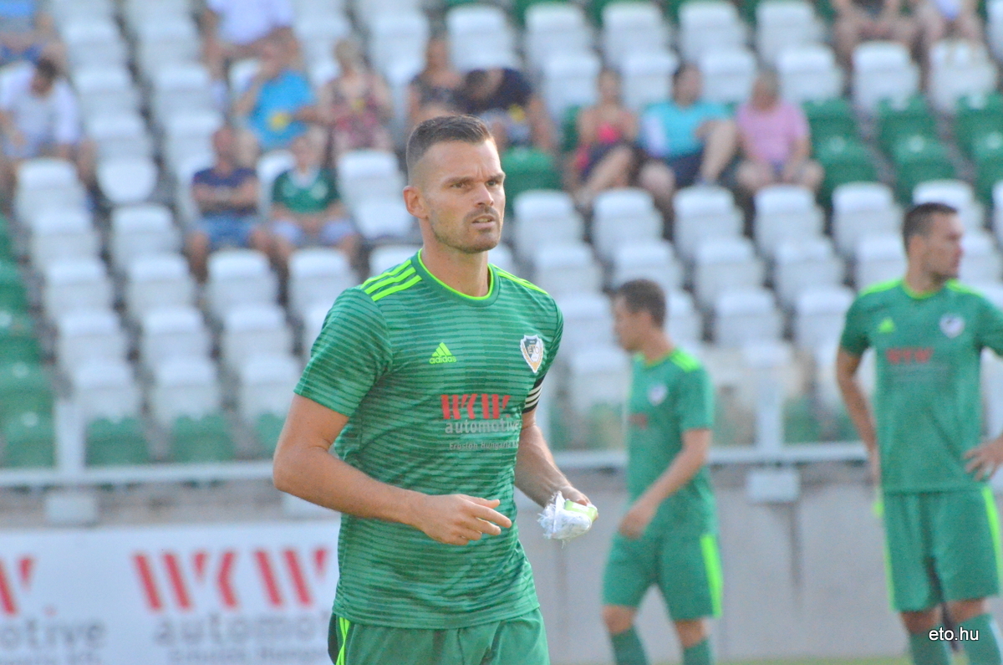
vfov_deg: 3.0
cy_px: 332
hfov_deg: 4.6
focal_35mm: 450
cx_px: 502
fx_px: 12512
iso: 6400
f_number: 8
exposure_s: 1/4000
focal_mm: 300
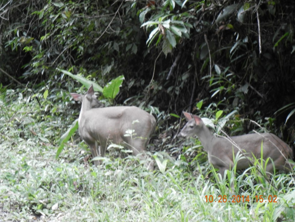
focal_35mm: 133
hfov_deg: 14.8
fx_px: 1133
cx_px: 148
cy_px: 111
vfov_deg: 11.1
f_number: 4.6
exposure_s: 1/6.4
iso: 200
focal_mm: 24
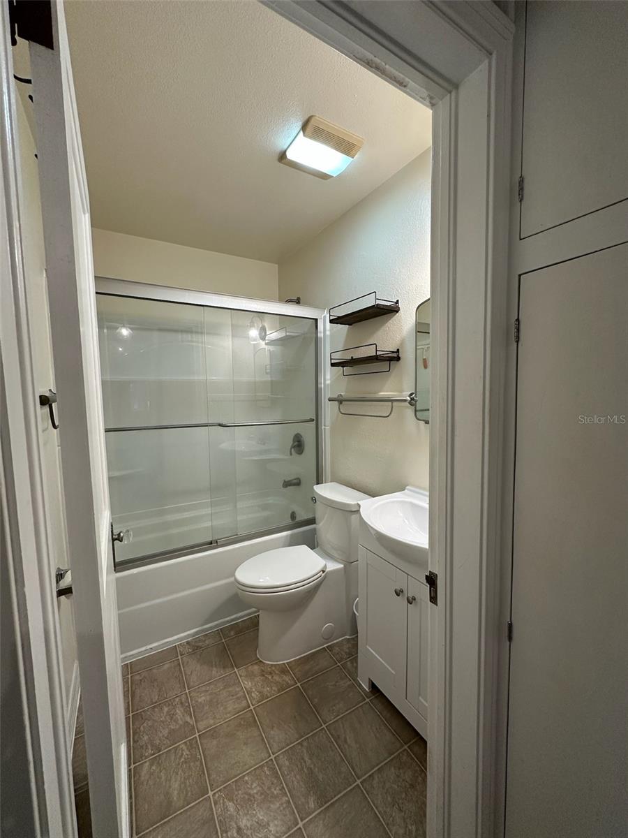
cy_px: 419
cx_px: 314
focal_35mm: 14
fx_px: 339
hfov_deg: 85.7
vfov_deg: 102.1
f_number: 2.2
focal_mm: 2.22
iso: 160
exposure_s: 1/60
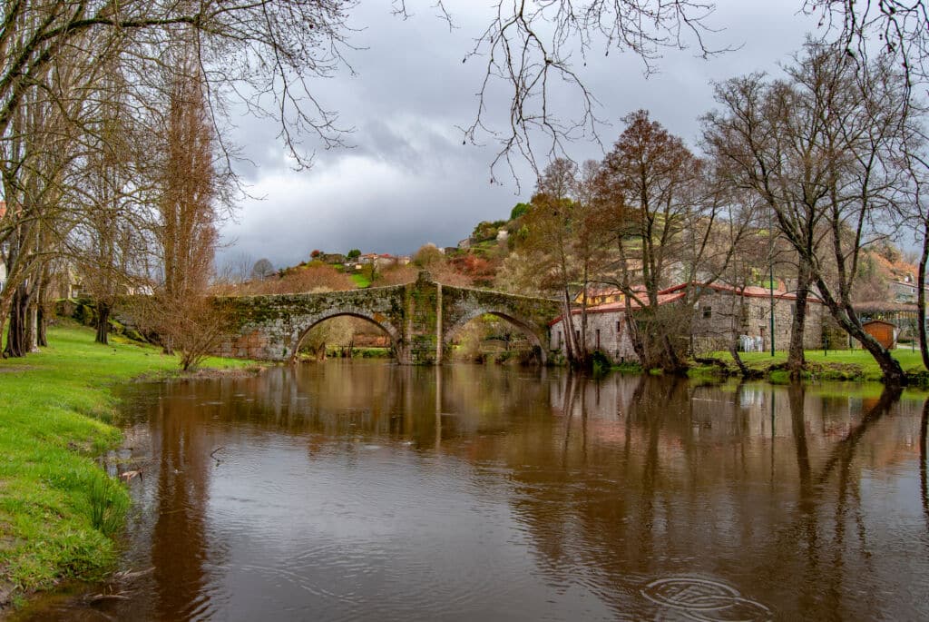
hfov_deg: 67.3
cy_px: 311
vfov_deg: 48.0
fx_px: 697
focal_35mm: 27
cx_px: 464
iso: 100
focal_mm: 18
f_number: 7.1
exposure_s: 1/100
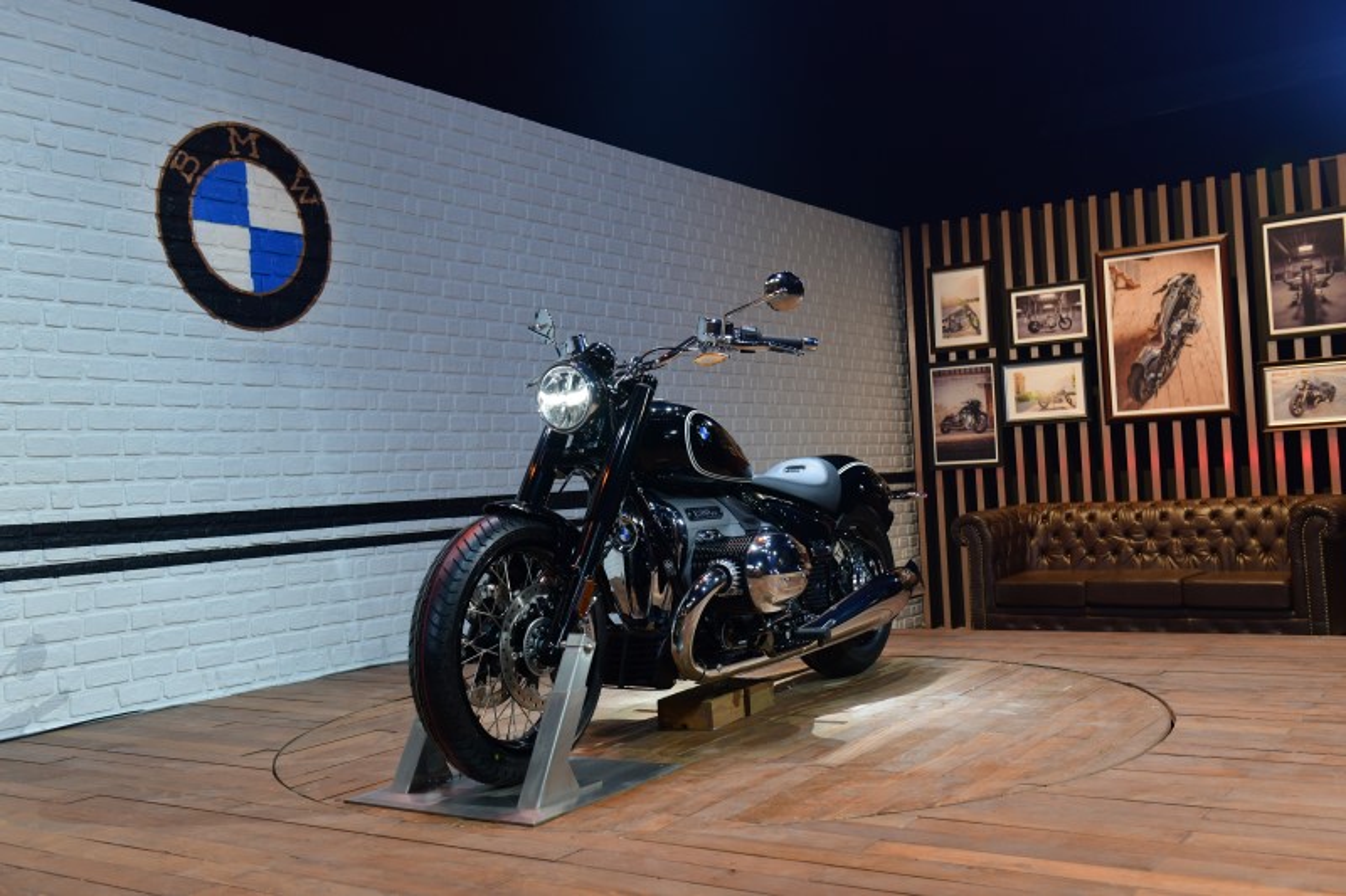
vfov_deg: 36.9
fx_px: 1346
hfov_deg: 53.1
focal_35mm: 36
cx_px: 673
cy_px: 448
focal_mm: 36
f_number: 5.6
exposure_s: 1/80
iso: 1000
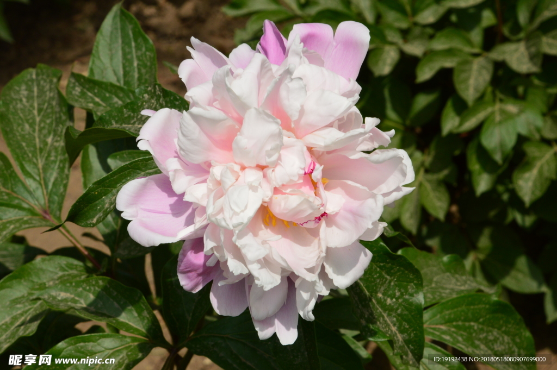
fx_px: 1739
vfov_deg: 12.2
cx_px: 278
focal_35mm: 112
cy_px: 185
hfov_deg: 18.2
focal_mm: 75
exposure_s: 1/320
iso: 400
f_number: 20
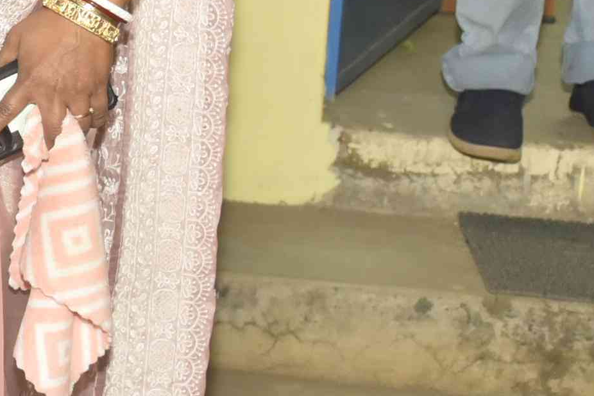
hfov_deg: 11.7
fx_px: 2492
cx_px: -702
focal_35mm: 151
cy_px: -60
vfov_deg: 9.0
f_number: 5
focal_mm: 31
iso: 1000
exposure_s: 1/125
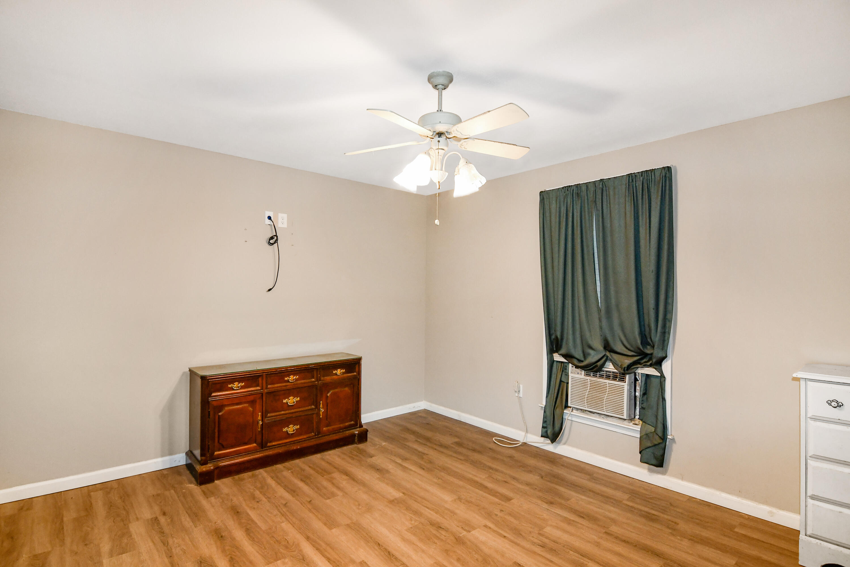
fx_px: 708
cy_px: 284
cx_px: 425
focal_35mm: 30
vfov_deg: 43.6
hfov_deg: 61.9
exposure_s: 1/60
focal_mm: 20
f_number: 4
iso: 640
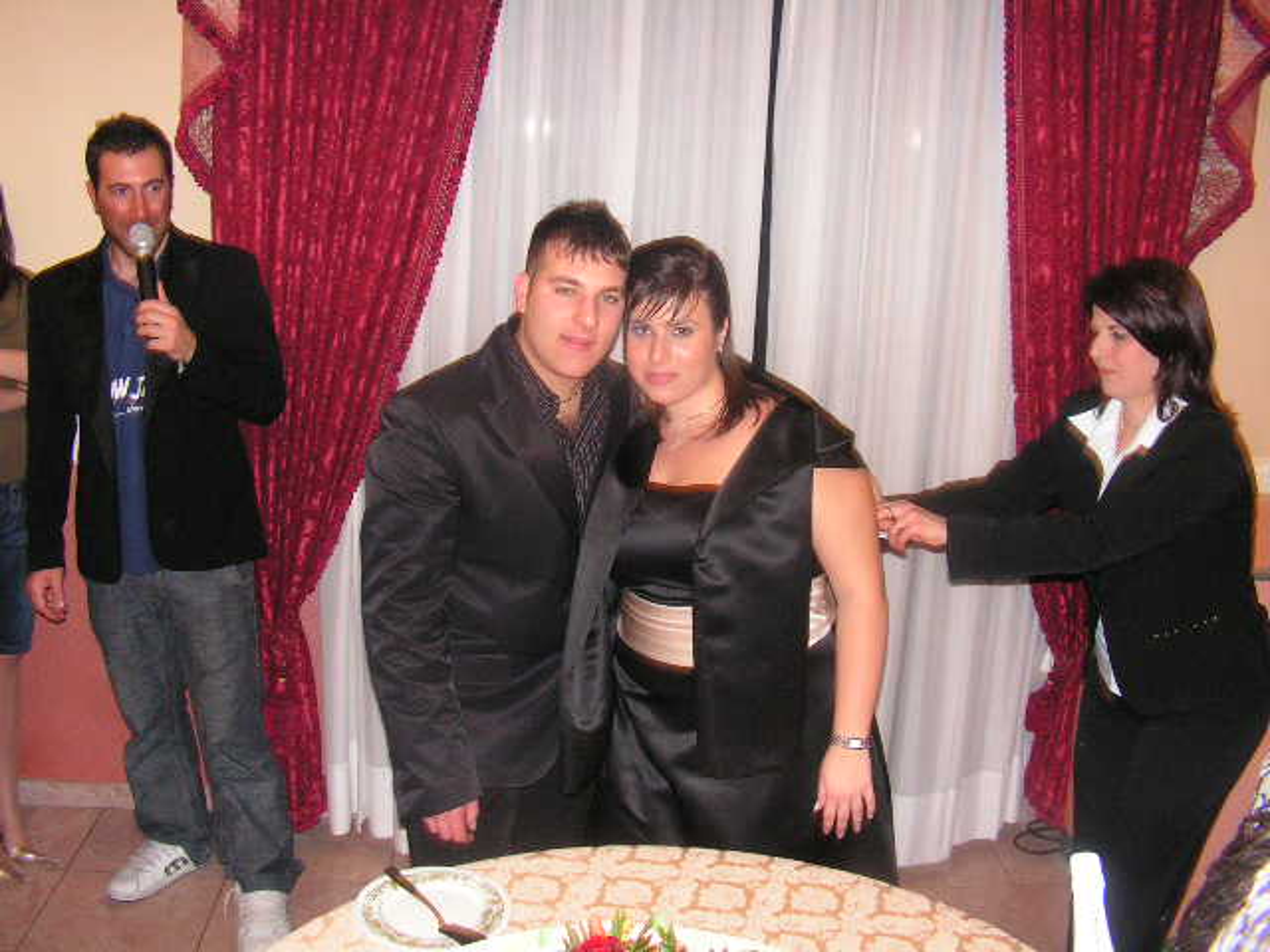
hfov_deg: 51.4
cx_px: 635
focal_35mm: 36
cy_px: 476
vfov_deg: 39.7
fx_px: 1321
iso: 200
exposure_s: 1/40
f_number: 3.2
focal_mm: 6
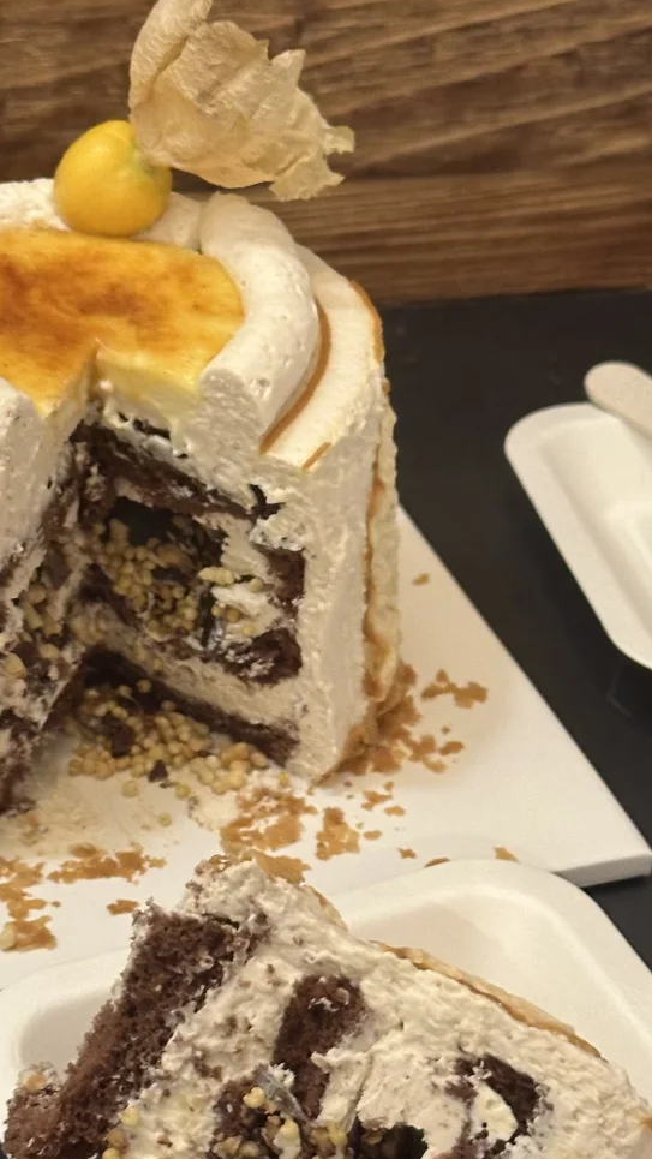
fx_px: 2397
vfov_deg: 27.1
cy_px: 705
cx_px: 245
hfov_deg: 15.5
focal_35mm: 78
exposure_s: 1/33
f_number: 1.78
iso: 250
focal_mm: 6.86
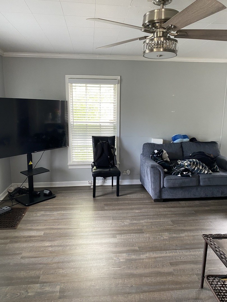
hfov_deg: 53.1
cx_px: 114
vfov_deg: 67.3
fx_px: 227
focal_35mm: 26
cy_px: 151
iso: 160
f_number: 1.8
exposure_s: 1/60
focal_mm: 4.25
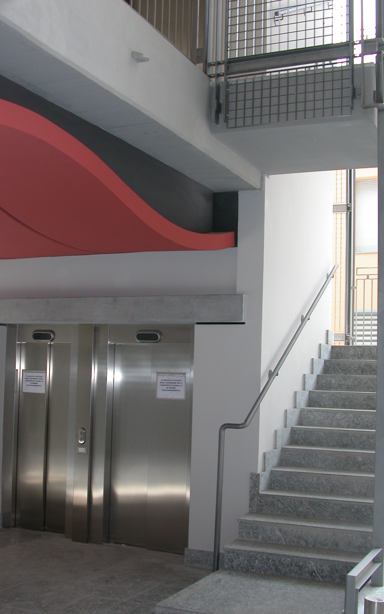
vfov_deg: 45.2
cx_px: 158
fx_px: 737
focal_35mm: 44
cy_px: 324
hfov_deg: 29.2
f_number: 3.5
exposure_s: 1/93.9
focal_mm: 8.9
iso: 100
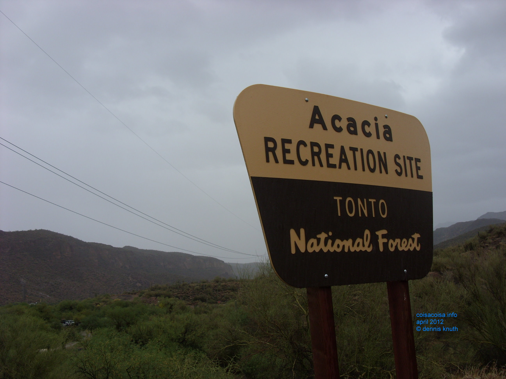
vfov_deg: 37.7
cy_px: 190
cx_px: 253
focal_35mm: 38
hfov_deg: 49.0
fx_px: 555
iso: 50
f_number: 2.8
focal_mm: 6.3
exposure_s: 1/272
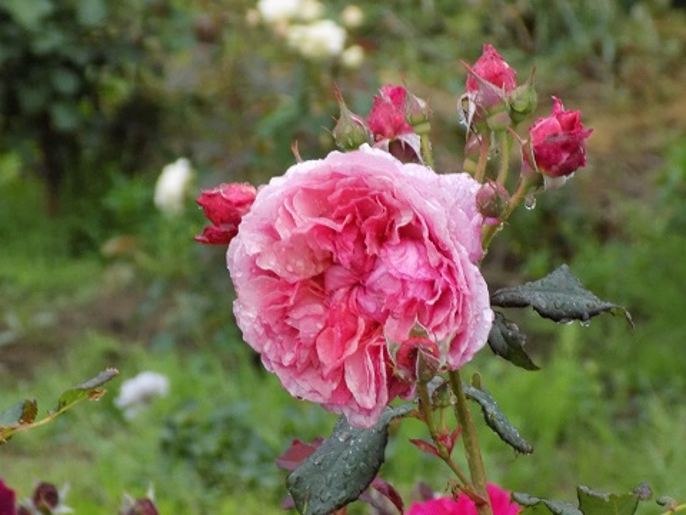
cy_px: 258
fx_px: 3765
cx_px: 343
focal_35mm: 190
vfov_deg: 7.8
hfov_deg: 10.4
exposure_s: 1/20
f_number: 5.4
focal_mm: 33.7
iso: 400
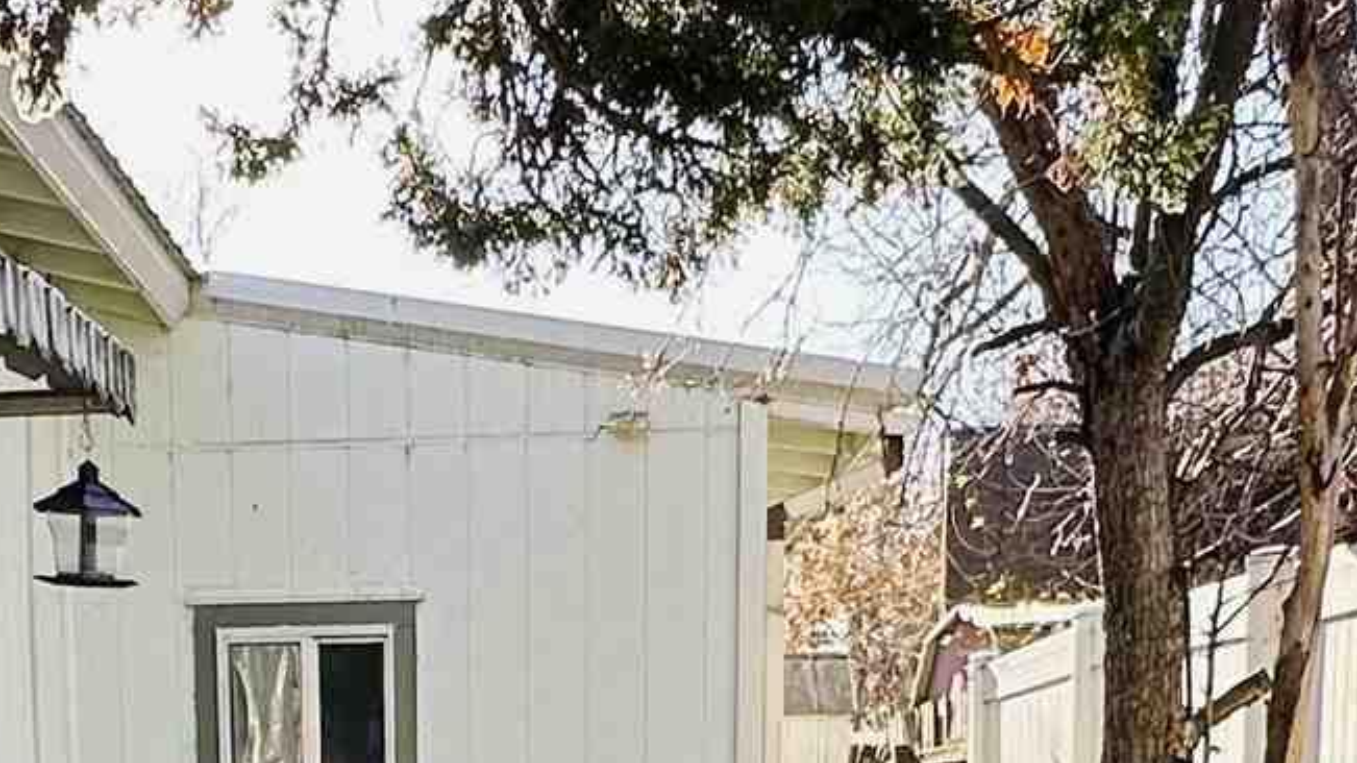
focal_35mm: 72
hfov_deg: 29.0
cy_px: 1288
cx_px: 367
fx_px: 2590
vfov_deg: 15.0
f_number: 2.2
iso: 40
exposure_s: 1/219
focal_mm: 2.22
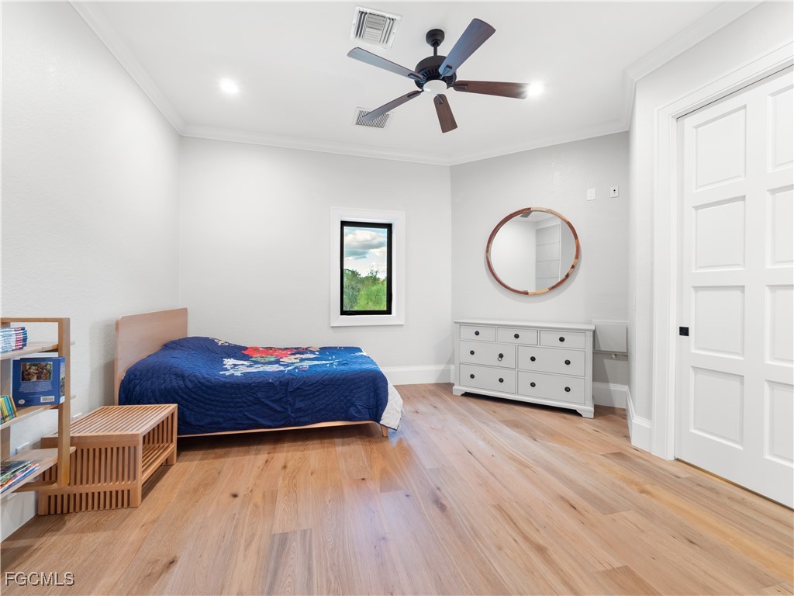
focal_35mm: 14
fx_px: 321
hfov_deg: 102.1
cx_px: 397
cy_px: 298
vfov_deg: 85.7
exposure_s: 1/1.25
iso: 200
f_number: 7.1
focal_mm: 7
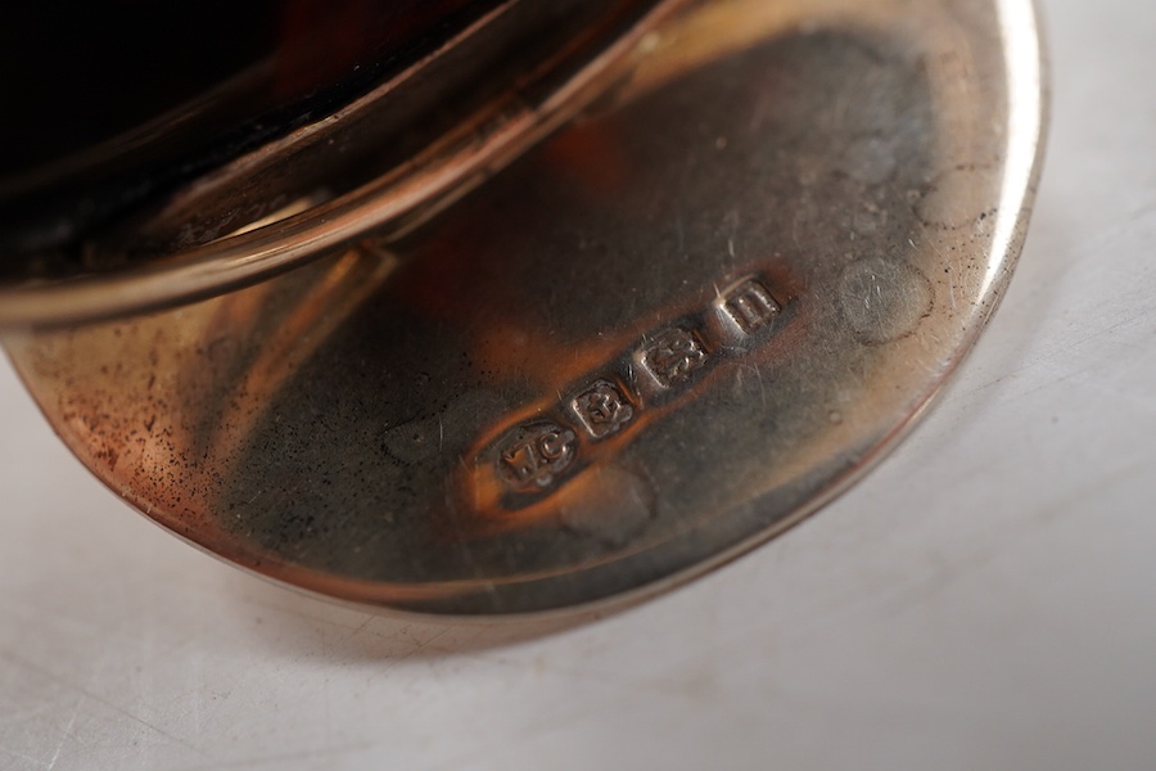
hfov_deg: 43.6
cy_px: 386
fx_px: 1445
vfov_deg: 29.9
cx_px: 578
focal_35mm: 45
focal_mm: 30
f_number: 8
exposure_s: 1/125
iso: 1250
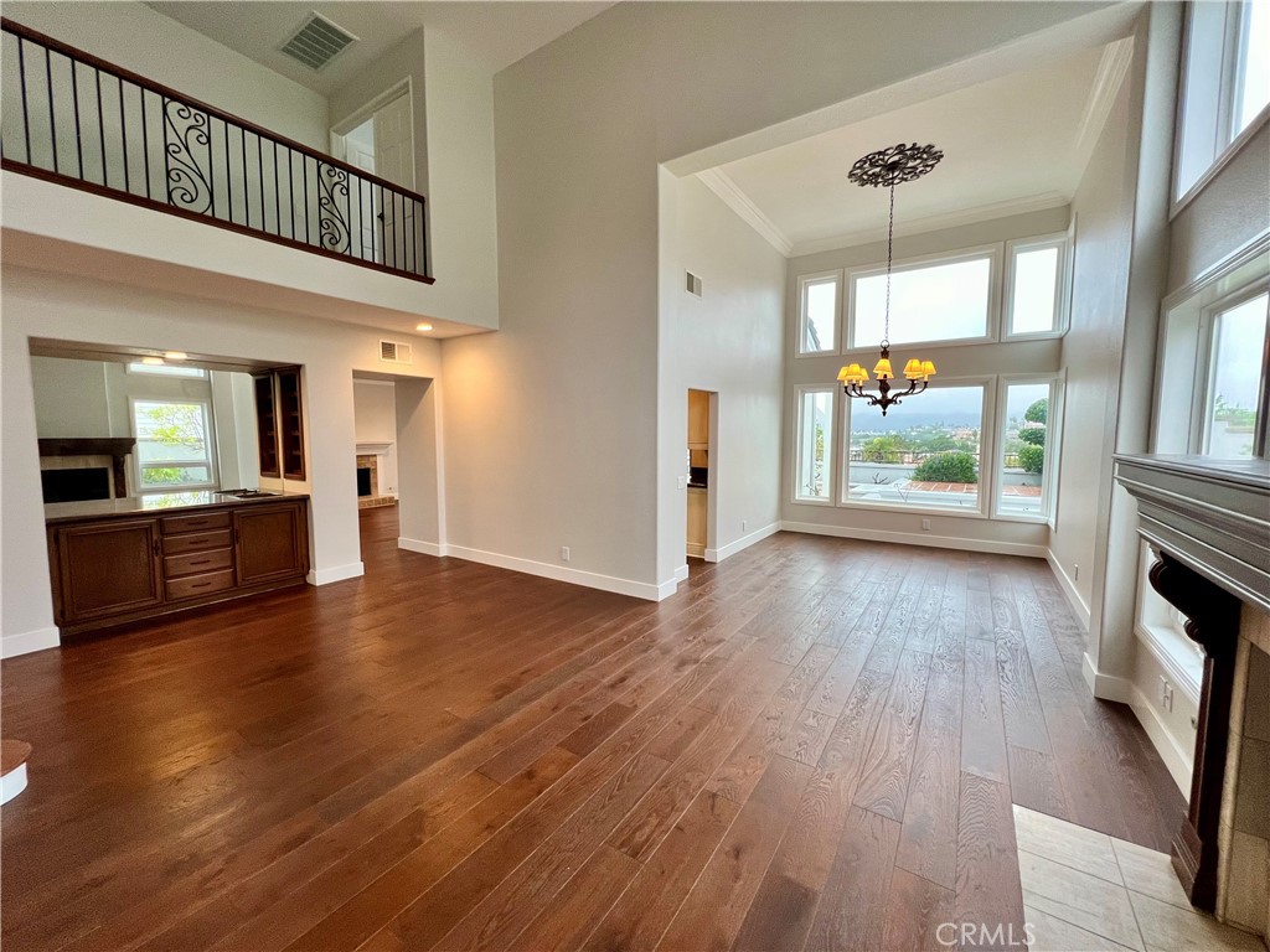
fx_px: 477
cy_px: 476
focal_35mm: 13
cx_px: 635
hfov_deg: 106.2
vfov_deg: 89.9
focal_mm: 1.57
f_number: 1.8
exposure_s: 1/120
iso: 160
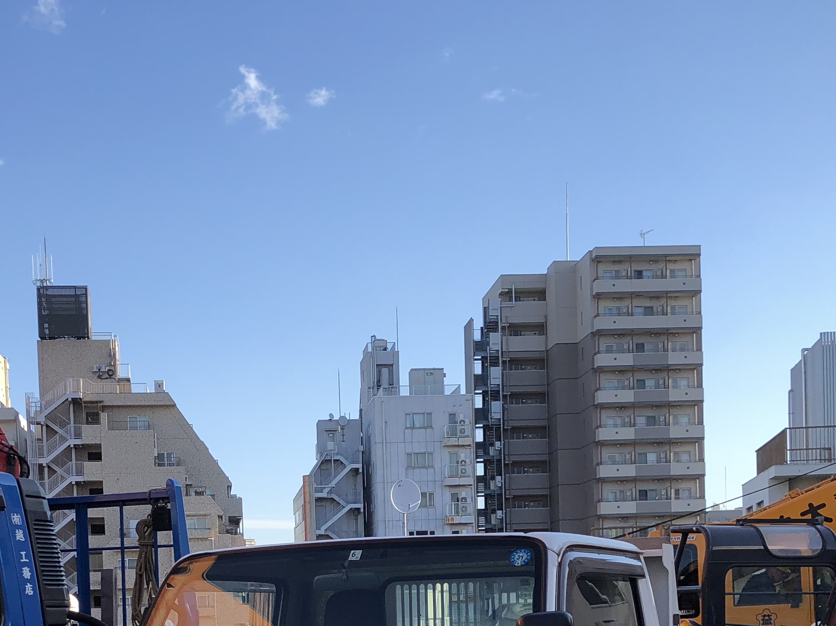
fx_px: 1449
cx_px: 365
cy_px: 659
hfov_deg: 32.1
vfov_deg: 23.2
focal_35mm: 60
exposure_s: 1/899
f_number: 1.8
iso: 20
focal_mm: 4
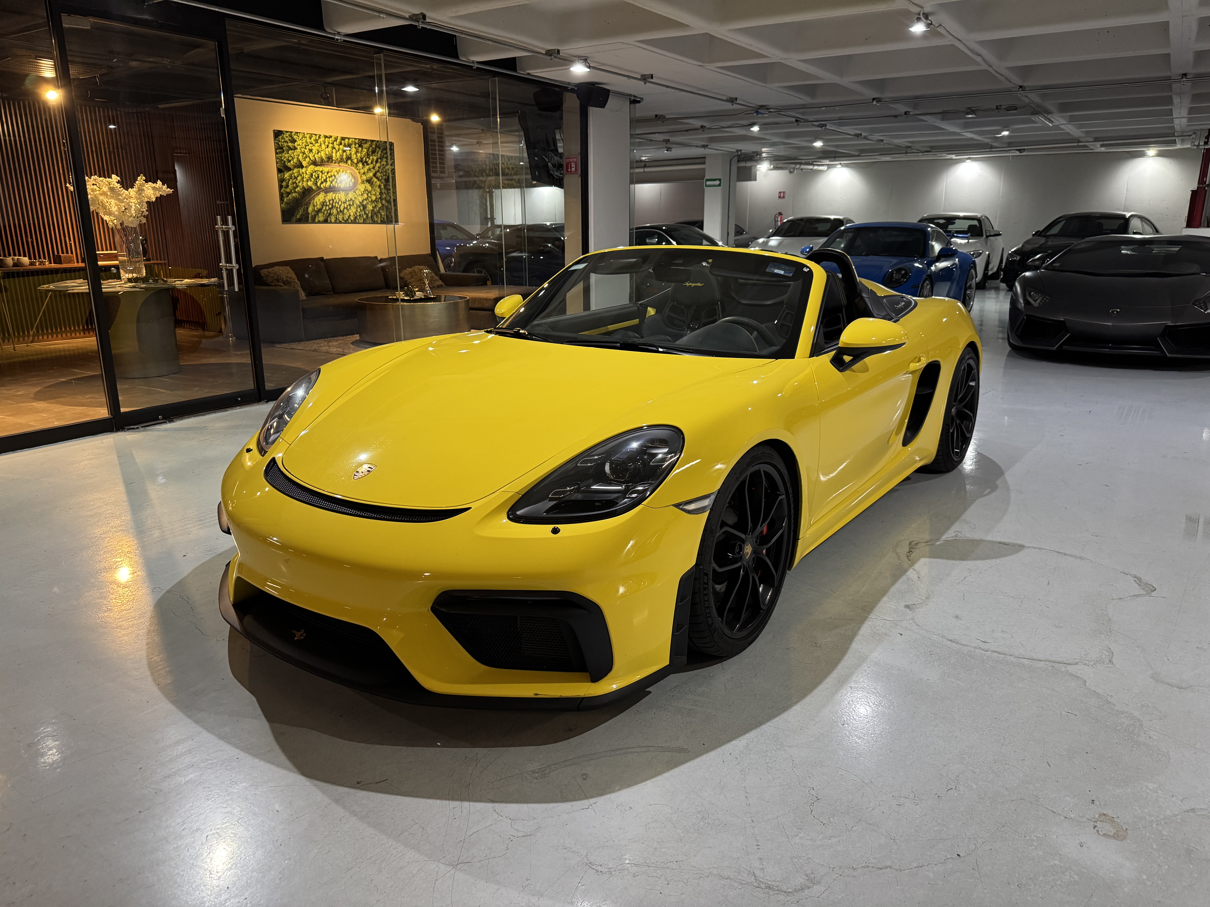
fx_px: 839
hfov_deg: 71.6
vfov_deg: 56.8
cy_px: 454
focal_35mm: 24
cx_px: 605
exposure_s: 1/60
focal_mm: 6.76
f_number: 1.78
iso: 320
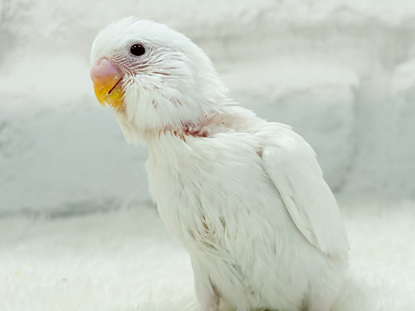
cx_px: 208
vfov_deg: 28.0
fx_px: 623
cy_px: 156
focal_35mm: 52
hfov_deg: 36.8
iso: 40
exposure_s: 1/50
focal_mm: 5.96
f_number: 1.6
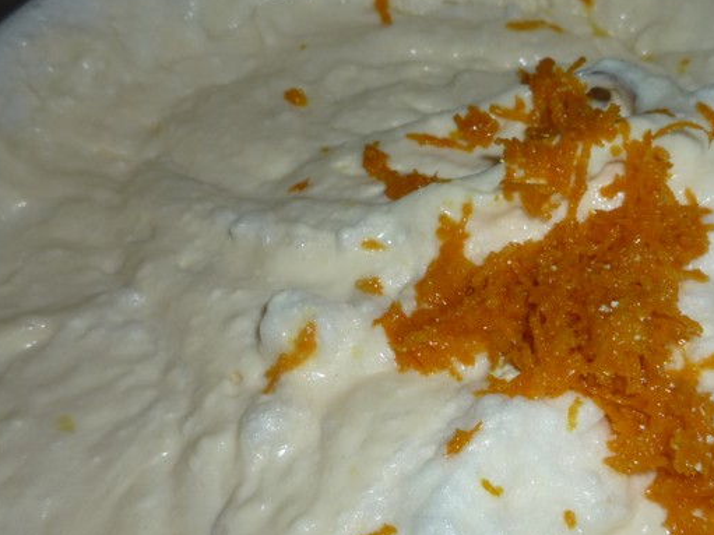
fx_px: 969
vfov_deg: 30.7
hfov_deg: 40.2
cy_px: 335
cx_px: 440
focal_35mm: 47
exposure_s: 1/30
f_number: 4
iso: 100
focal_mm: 5.2
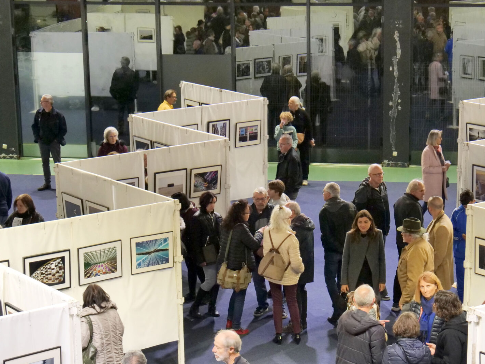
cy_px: 247
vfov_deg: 16.4
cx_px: 317
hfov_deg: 21.7
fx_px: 1261
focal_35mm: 90
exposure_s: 1/60
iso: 1250
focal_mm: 25
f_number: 5.3
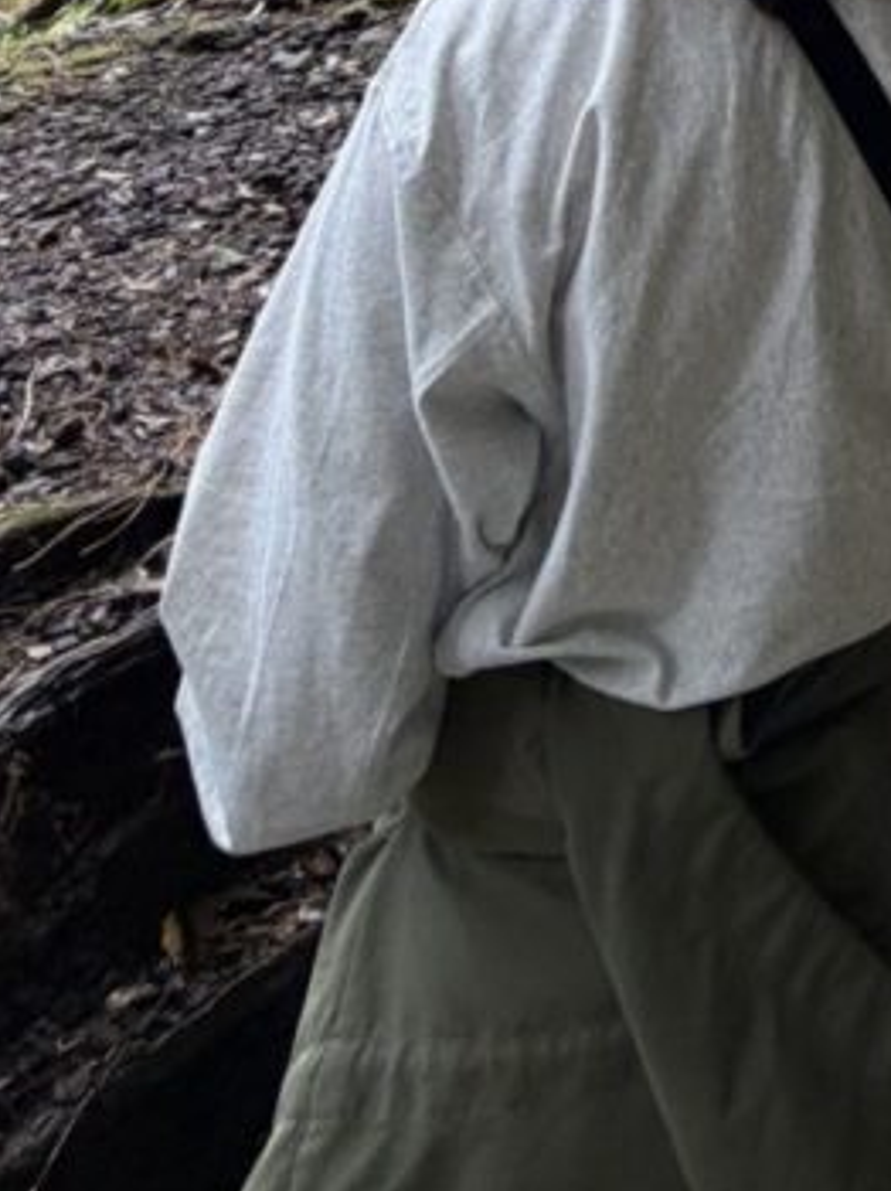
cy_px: -541
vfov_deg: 29.9
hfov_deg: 28.1
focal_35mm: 41
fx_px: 1409
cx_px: 1194
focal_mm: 2.22
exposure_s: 1/121
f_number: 2.2
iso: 64
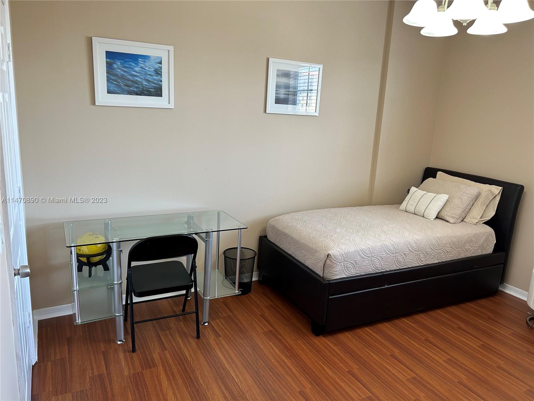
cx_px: 267
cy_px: 200
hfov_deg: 67.3
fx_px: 401
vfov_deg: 53.1
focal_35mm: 26
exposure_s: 1/120
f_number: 1.5
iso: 100
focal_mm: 5.7
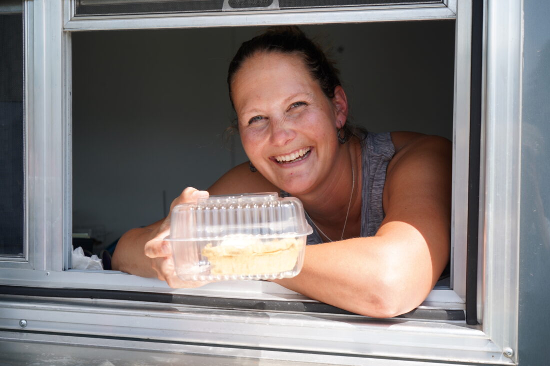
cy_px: 183
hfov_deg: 46.4
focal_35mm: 42
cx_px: 275
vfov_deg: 31.9
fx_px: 642
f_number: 8
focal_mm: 42
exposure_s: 1/100
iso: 100
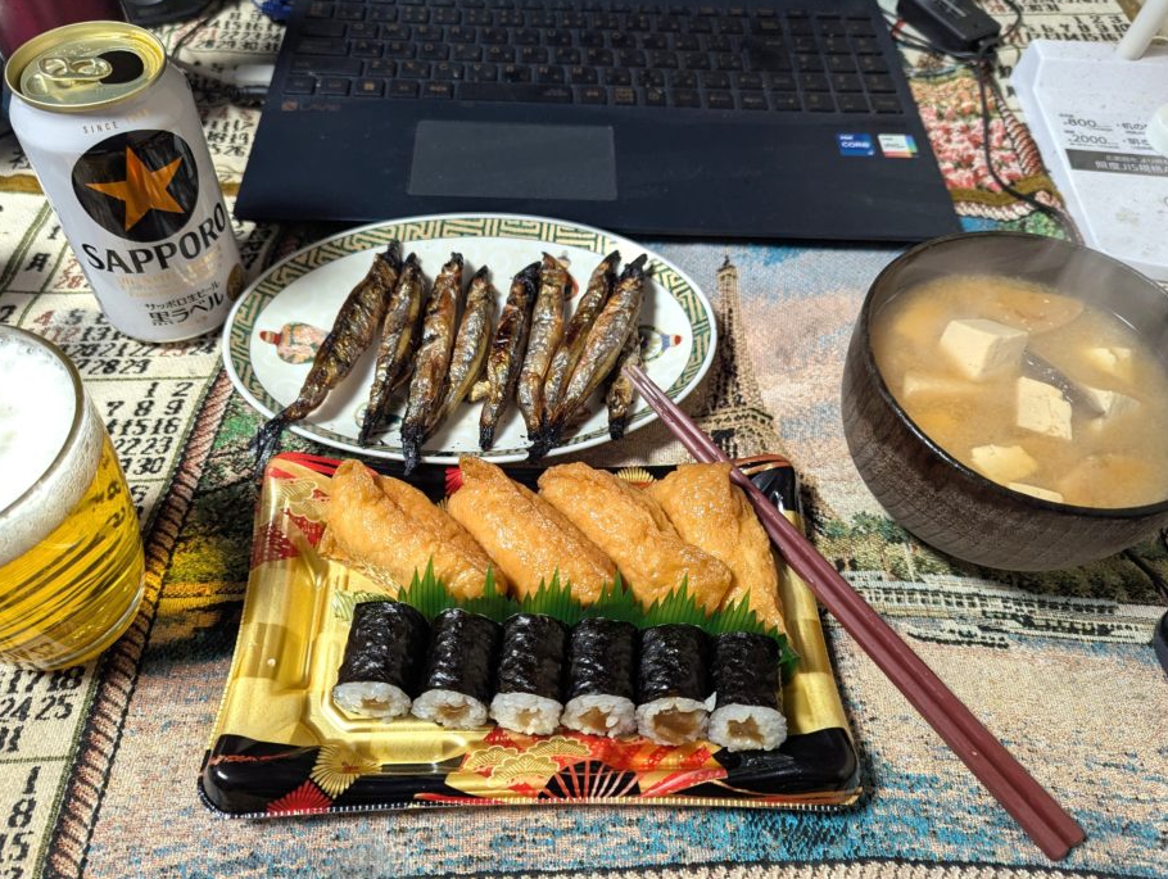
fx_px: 912
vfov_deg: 51.4
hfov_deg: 65.2
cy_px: 460
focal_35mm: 27
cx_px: 557
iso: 150
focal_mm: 6.81
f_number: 1.85
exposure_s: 1/50
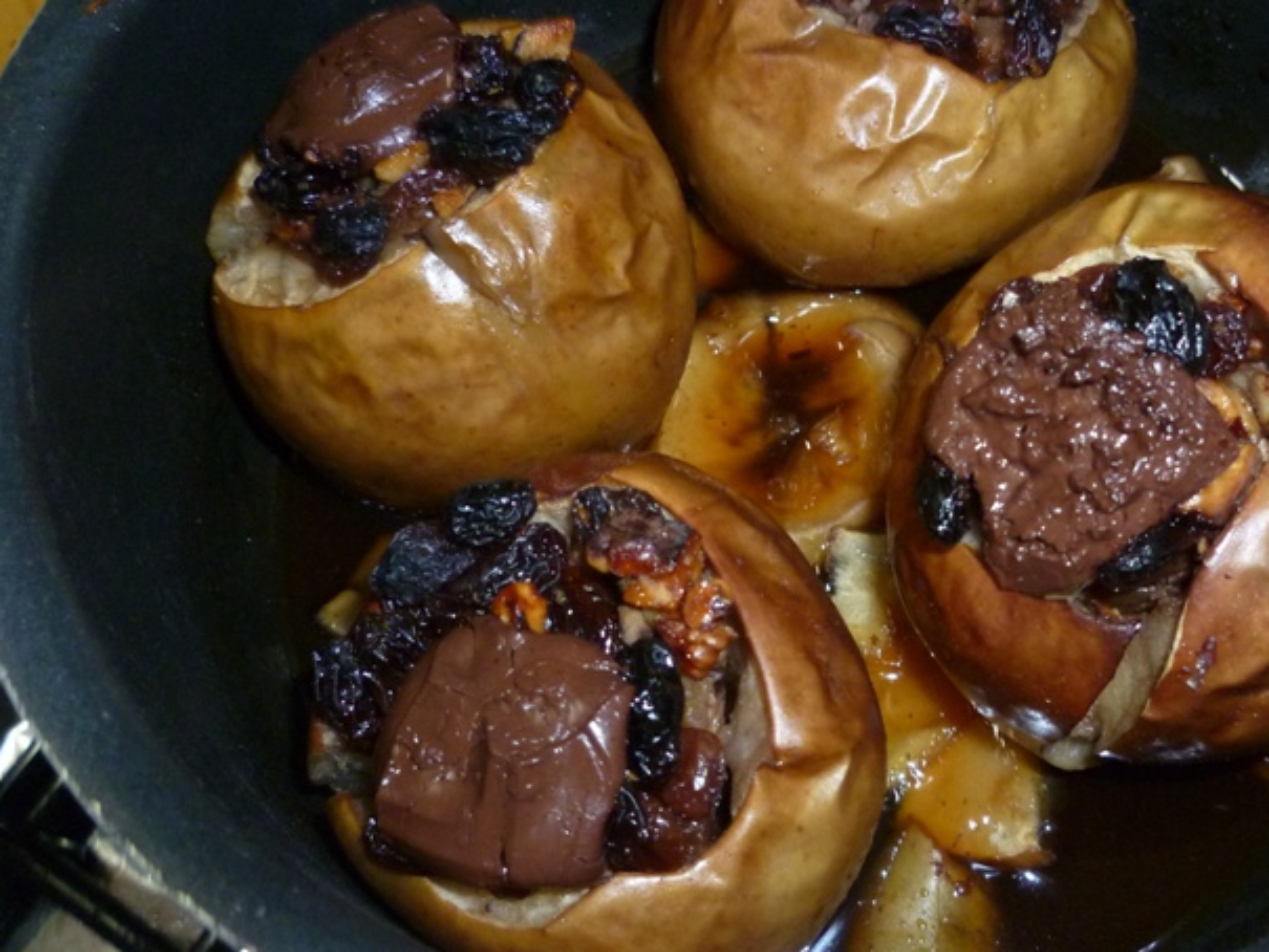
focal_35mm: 37
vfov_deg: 38.6
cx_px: 774
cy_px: 407
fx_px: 1357
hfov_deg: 49.8
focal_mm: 5
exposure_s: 1/30
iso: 320
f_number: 2.8
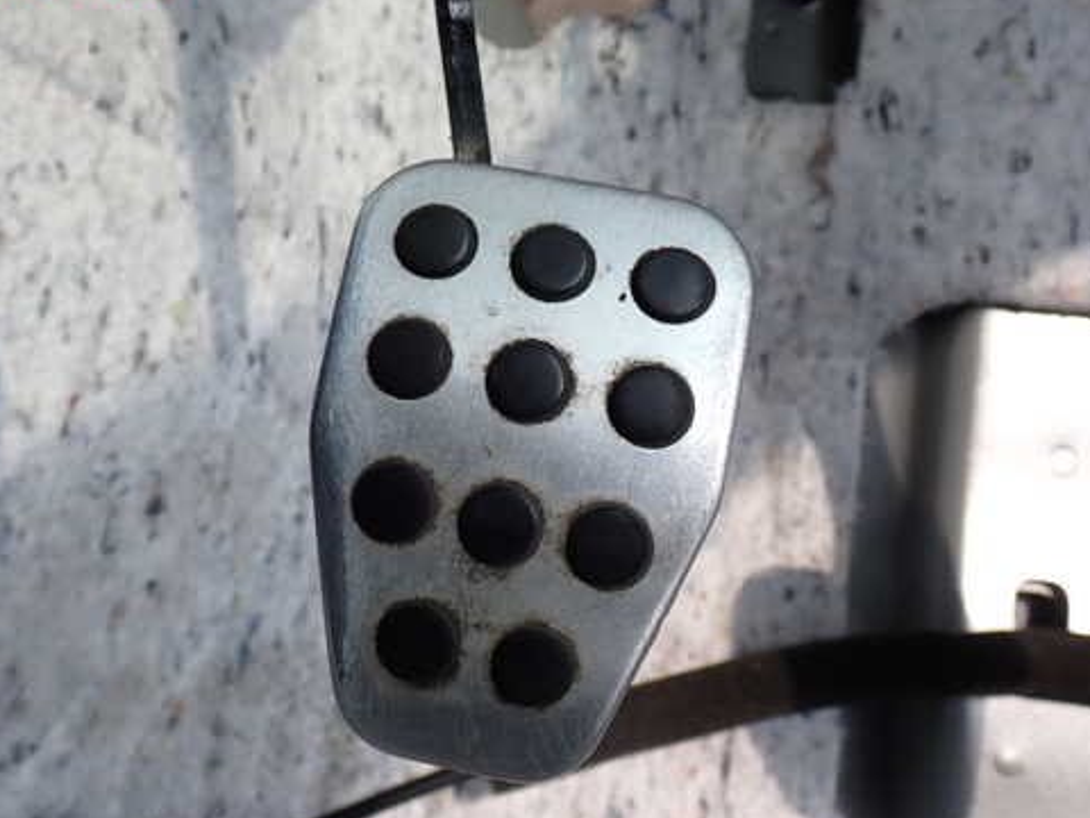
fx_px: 1260
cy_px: 448
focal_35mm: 40
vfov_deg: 35.9
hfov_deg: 46.6
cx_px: 443
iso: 100
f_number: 3.2
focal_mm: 5.79
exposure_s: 1/320
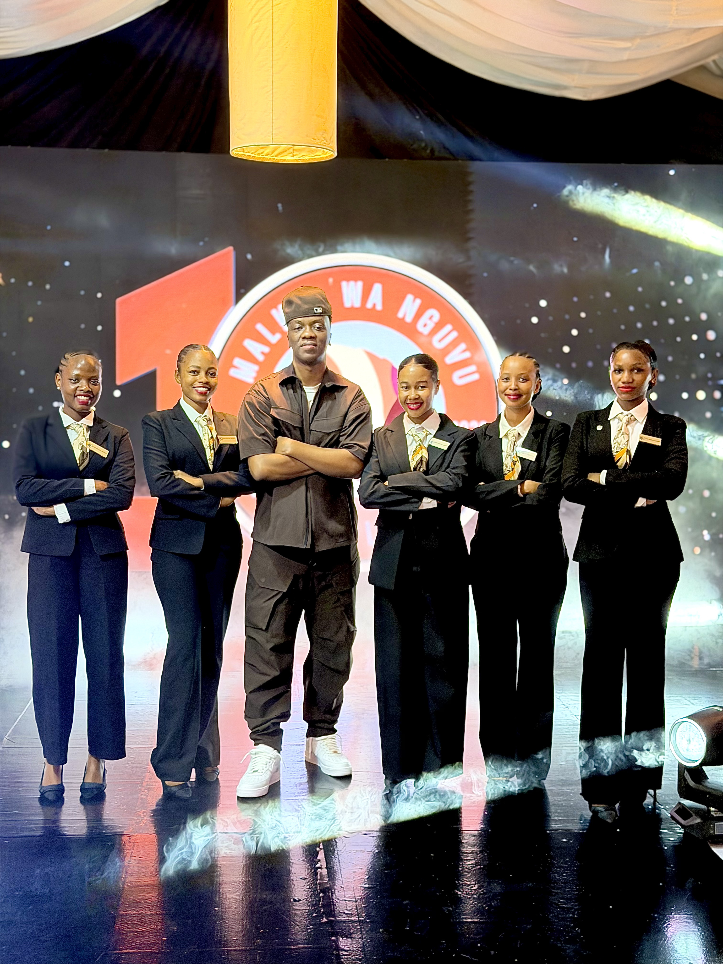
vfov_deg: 39.7
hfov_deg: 30.3
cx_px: 362
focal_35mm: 48
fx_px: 1337
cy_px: 482
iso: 320
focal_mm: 6.76
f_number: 1.78
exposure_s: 1/38
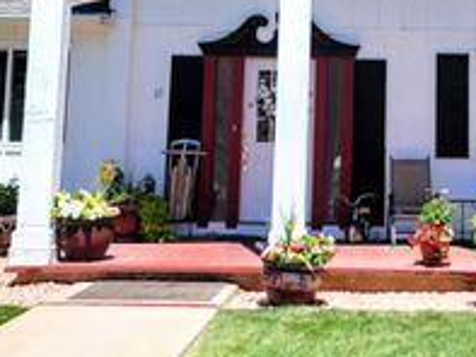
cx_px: 379
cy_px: 52
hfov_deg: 30.9
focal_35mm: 61
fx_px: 839
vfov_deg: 23.6
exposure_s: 1/876
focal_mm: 6.7
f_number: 1.8
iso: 16
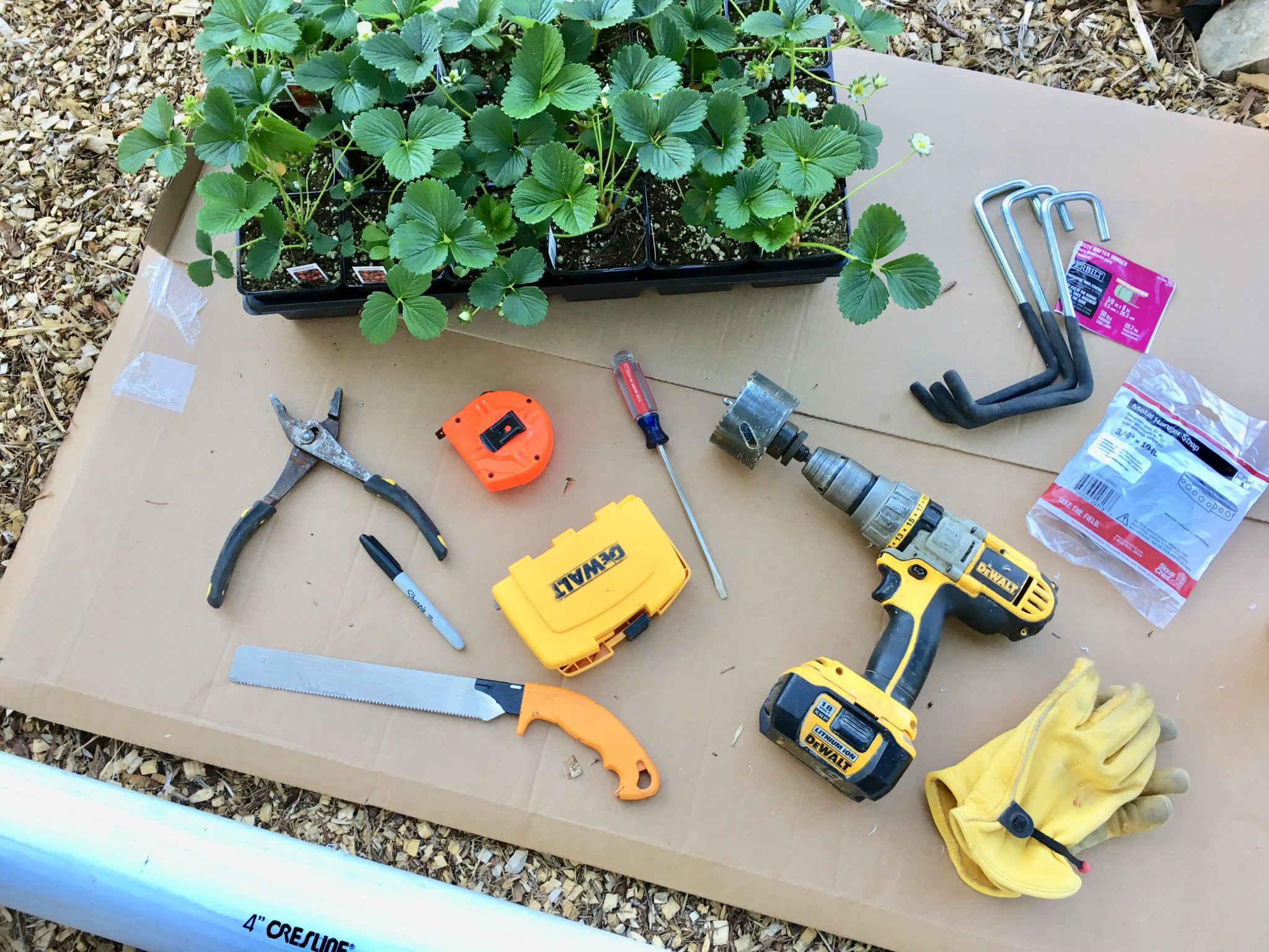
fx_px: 1063
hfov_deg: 61.7
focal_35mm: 29
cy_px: 476
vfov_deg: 48.2
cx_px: 634
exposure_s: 1/40
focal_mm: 4.15
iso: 25
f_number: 2.2
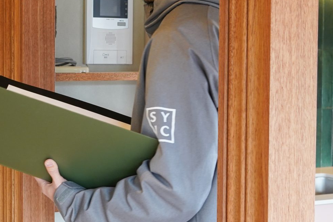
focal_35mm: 92
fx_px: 851
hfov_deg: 22.0
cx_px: 92
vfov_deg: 14.9
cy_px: 112
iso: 1000
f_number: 6.3
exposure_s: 1/40
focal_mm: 35
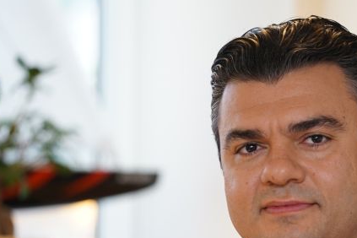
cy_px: 205
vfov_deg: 4.1
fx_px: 3322
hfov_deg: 6.1
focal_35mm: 335
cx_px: 326
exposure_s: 1/100
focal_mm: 177
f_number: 4
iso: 1000
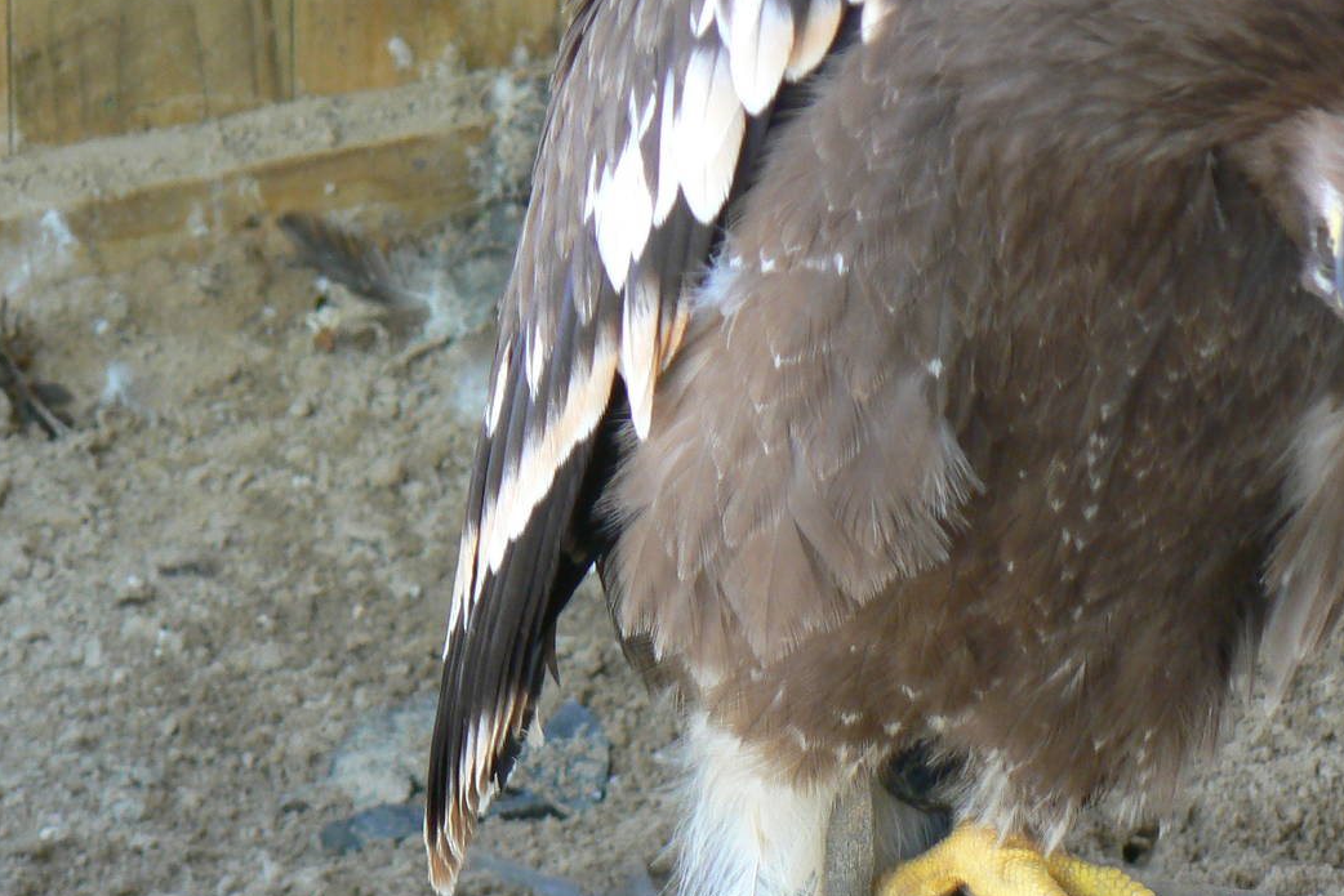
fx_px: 8587
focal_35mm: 230
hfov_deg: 8.9
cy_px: 303
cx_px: 1007
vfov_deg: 6.0
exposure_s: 1/30
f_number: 3.3
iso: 100
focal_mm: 24.1
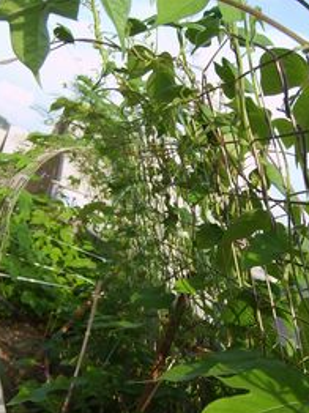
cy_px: 284
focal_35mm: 57
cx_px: 170
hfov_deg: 25.6
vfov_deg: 33.4
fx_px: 680
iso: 50
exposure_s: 1/500
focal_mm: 5.8
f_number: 2.8
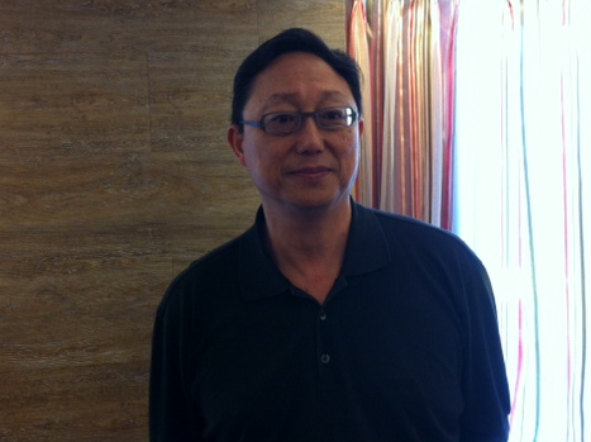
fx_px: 818
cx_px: 294
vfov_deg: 30.0
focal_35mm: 48
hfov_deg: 39.7
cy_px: 152
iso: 125
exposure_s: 1/15
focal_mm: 3.85
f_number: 2.8
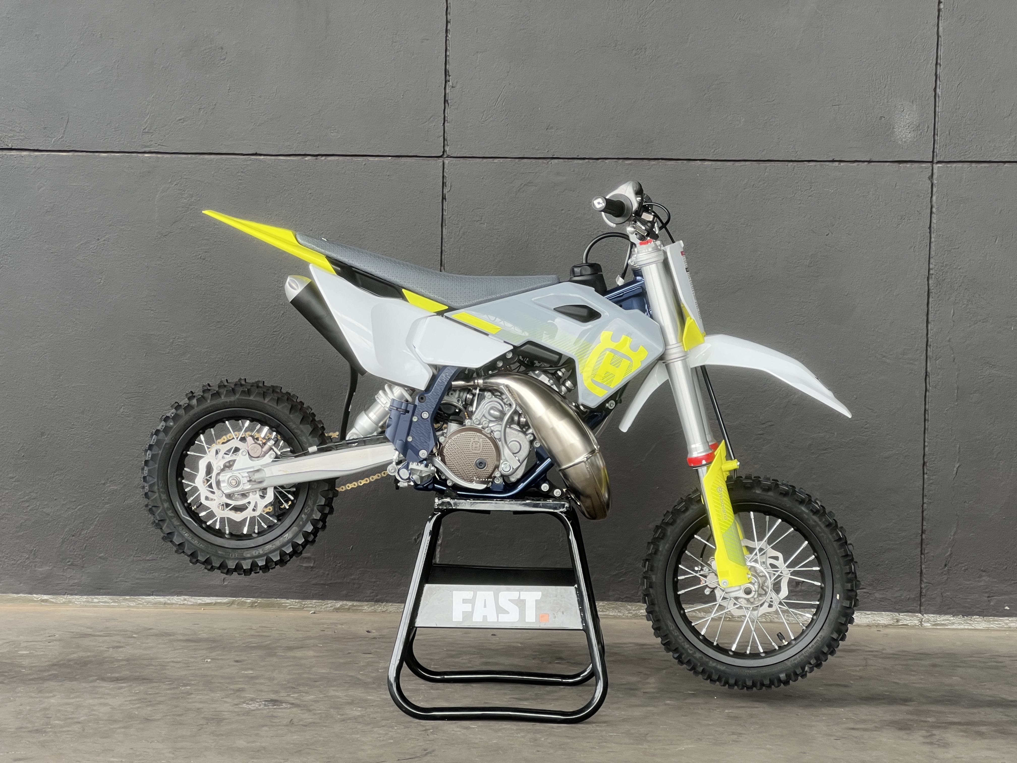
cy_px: 382
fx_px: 2262
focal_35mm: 77
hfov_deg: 25.3
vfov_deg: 19.1
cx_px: 508
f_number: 2.8
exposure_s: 1/99
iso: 50
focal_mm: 9
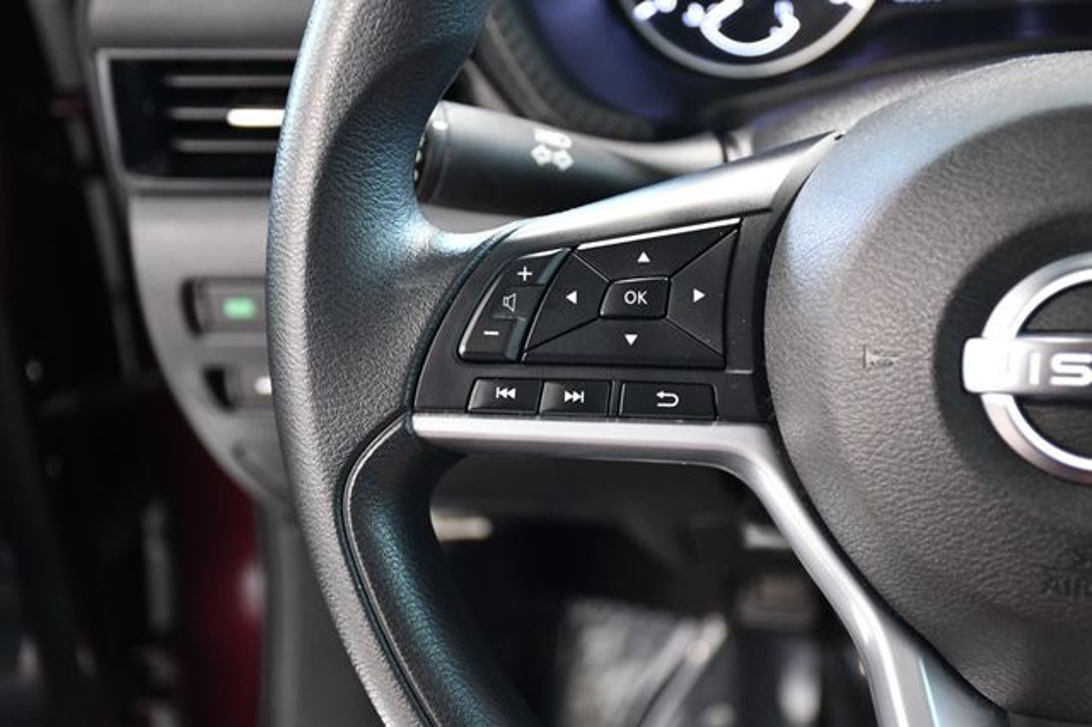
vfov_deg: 21.5
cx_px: 546
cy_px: 364
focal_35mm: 63
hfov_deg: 31.9
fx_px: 1910
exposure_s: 1/50
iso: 2500
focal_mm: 42
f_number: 4.5
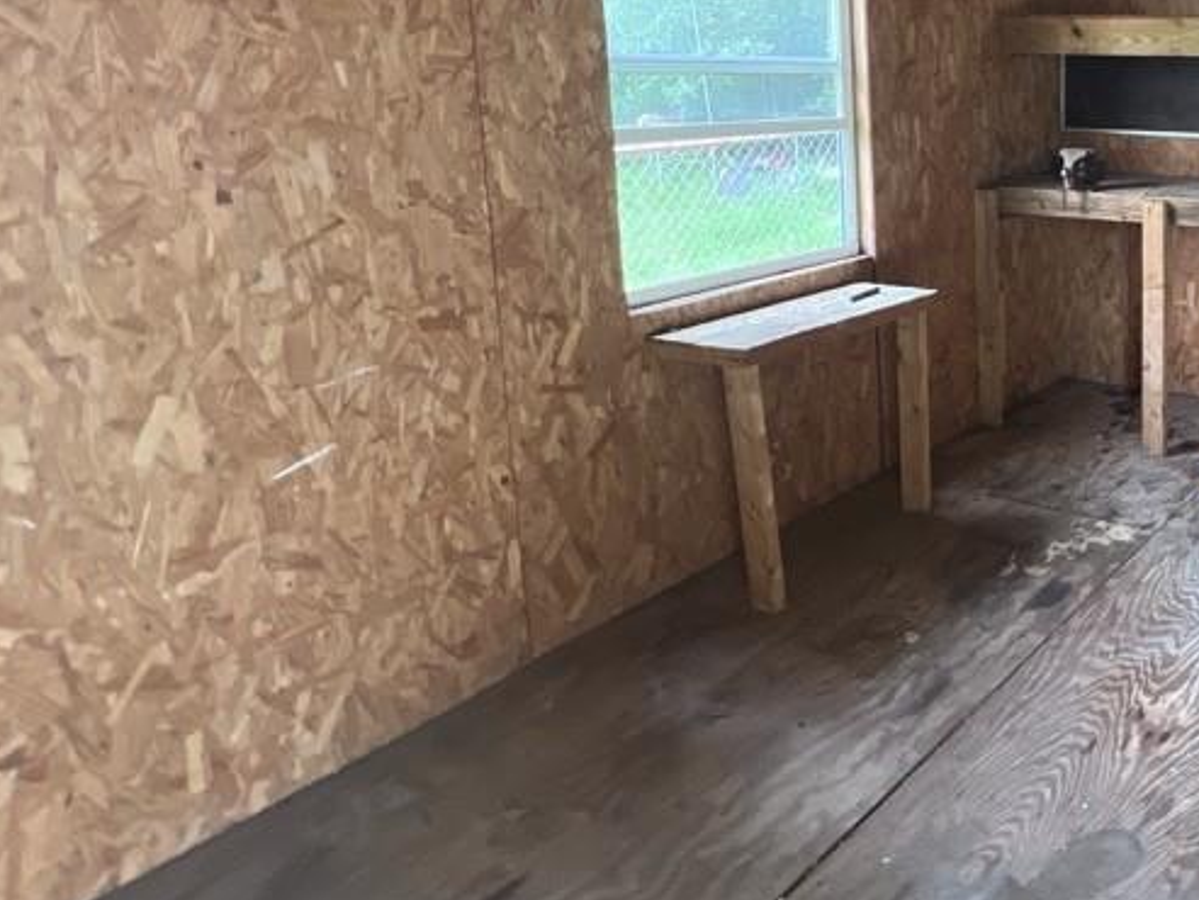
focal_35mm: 27
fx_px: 935
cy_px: 209
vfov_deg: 49.0
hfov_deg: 51.0
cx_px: 1226
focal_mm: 1.57
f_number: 1.8
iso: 250
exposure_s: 1/96
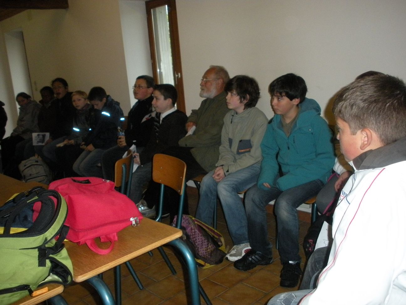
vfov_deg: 40.7
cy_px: 152
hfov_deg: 52.6
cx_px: 203
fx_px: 411
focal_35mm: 35
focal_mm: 6.3
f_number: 3.5
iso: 400
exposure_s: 1/60
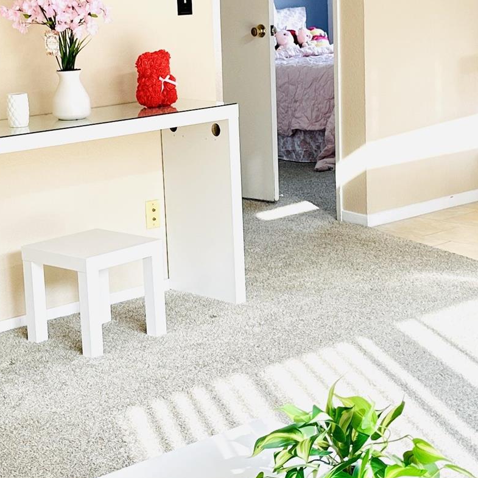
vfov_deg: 20.9
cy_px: 204
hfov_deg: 20.9
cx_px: 245
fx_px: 1297
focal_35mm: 83
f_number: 1.78
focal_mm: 6.86
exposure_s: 1/189
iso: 80
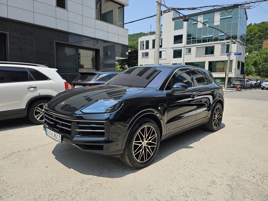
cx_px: 134
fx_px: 186
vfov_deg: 56.8
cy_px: 100
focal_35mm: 24
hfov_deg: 71.6
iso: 50
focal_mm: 5
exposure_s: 1/3291
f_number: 1.8
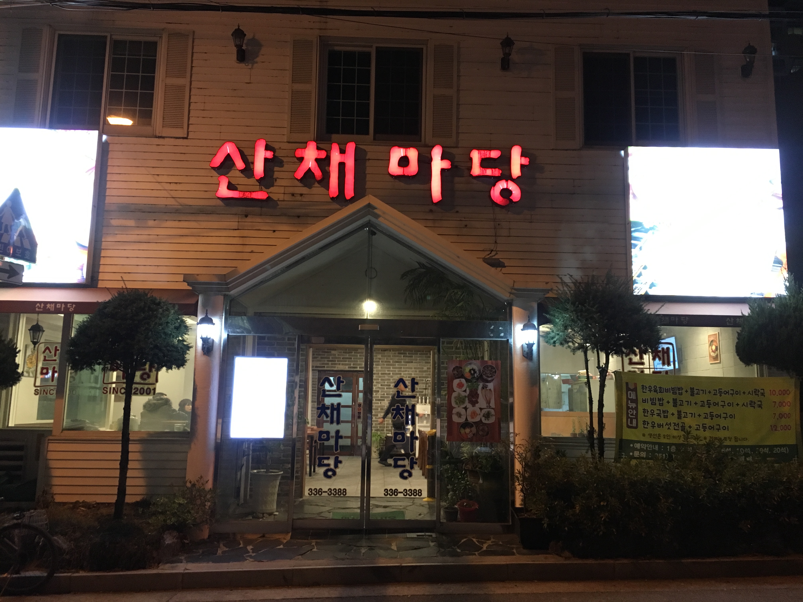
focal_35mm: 29
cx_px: 402
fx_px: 673
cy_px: 301
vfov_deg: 48.2
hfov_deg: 61.7
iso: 200
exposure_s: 1/17
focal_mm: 4.15
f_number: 2.2
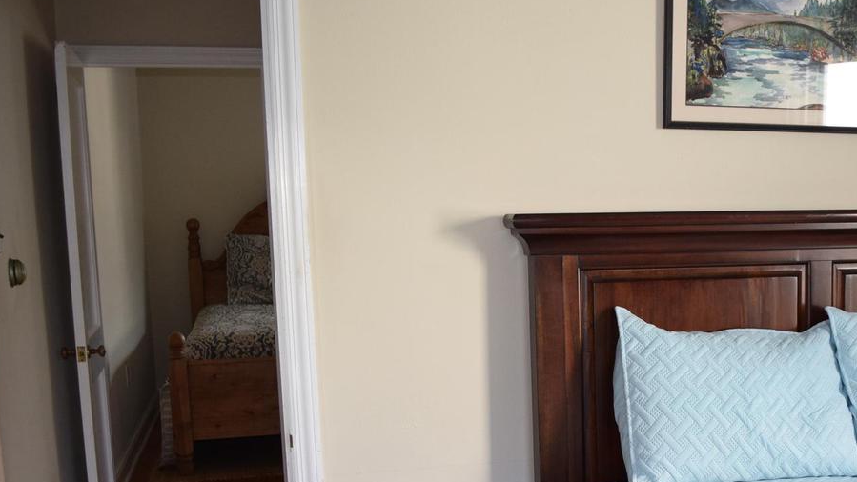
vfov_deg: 22.4
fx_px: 1201
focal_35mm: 53
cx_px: 661
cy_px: 397
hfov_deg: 38.1
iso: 800
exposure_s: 1/125
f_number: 5.6
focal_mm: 21
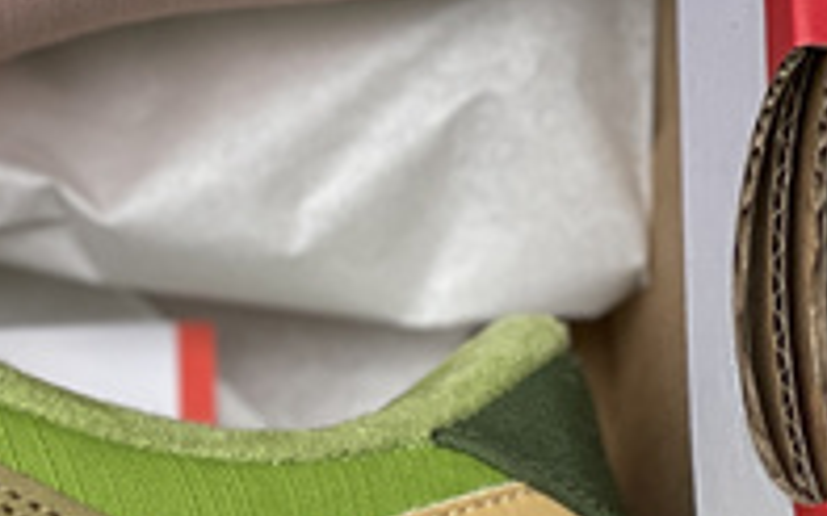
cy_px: 365
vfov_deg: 5.1
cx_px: -676
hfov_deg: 7.9
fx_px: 5746
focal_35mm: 255
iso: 64
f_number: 2.2
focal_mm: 7.5
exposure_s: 1/121
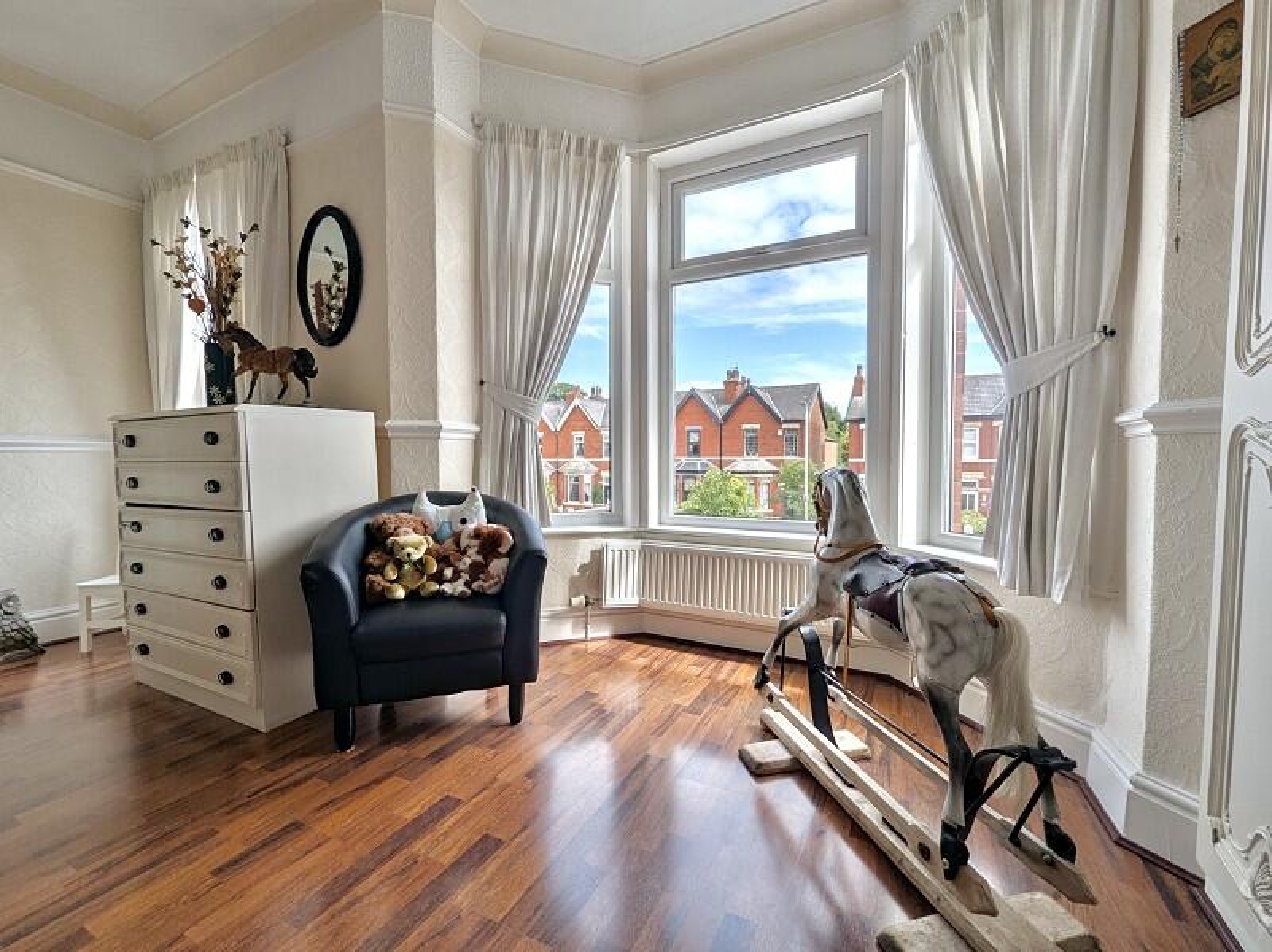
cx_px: 636
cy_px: 476
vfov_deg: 89.9
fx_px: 477
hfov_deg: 106.2
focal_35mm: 13
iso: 49
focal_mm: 1.95
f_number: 2.2
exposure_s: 1/816
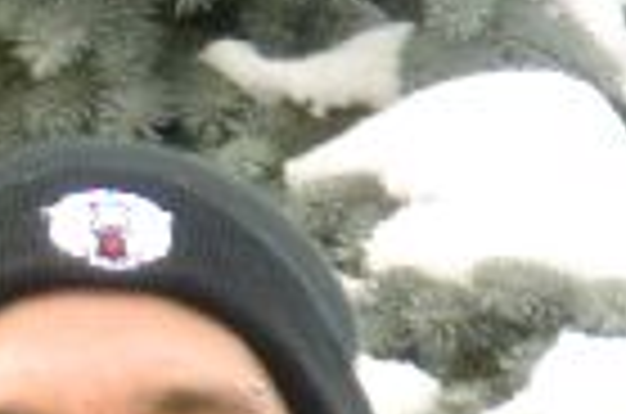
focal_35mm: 528
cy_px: 1174
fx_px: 9160
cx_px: -162
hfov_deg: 3.9
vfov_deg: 2.6
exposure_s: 1/60
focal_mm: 15.81
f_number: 5.4
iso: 200
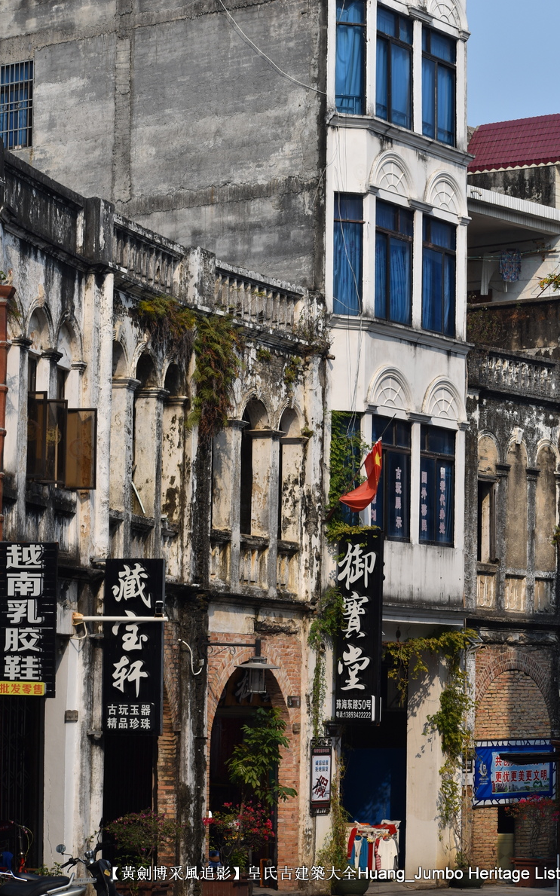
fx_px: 2638
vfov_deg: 19.3
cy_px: 449
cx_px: 285
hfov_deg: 12.1
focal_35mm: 108
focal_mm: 70
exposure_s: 1/250
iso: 100
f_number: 8
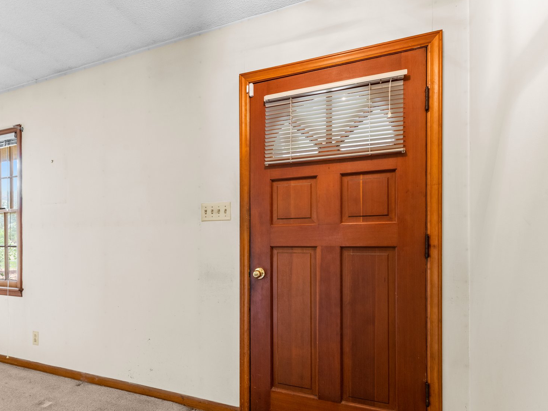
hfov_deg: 81.3
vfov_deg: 65.5
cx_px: 235
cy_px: 243
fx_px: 317
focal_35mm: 20
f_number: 7.1
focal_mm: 15
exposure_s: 1.3
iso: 400
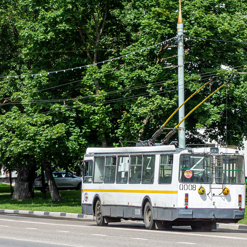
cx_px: 161
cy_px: 124
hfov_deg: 13.5
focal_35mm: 129
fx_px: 1041
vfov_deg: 13.5
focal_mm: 37.1
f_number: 5.6
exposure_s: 1/500
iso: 125
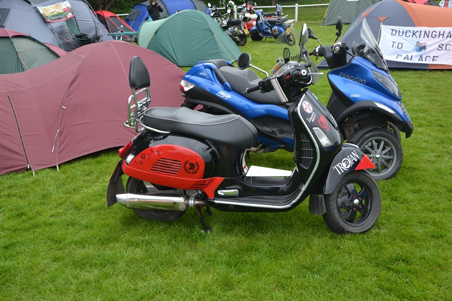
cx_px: 226
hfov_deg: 49.5
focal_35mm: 39
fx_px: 490
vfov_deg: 34.2
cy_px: 150
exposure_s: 1/125
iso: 320
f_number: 5.6
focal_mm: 26
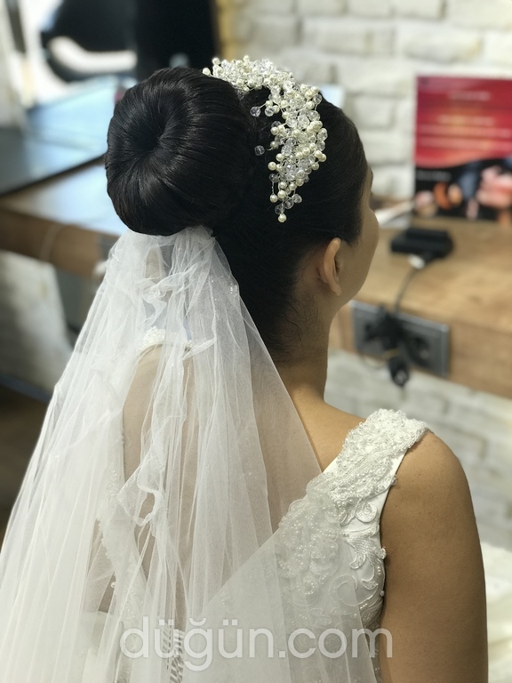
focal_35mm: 57
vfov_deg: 33.8
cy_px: 342
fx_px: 1124
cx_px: 256
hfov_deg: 25.7
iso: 50
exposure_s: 1/100
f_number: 2.8
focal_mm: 6.6
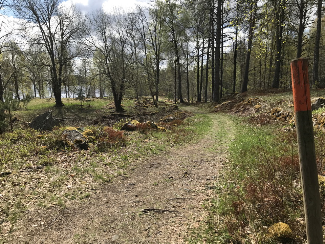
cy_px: 122
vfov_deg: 49.7
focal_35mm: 28
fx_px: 263
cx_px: 162
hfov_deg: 63.4
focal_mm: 3.99
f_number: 1.8
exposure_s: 1/1742
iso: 20
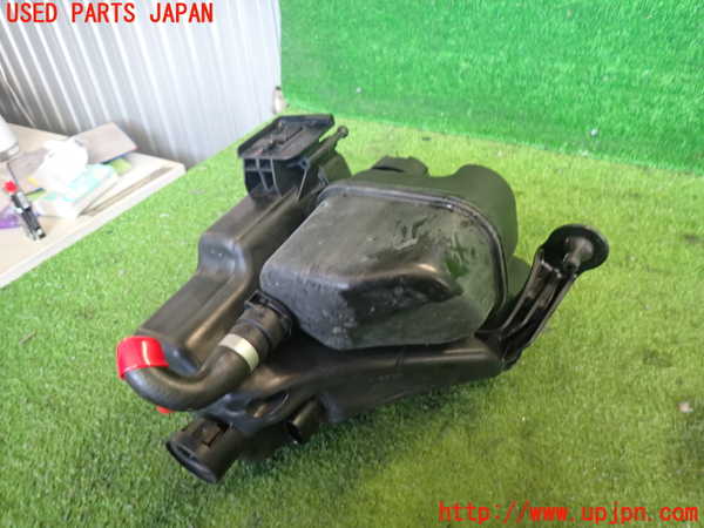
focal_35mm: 25
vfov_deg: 54.9
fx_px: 508
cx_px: 352
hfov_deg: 69.4
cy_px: 264
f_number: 2
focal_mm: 4.5
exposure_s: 1/30
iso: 250
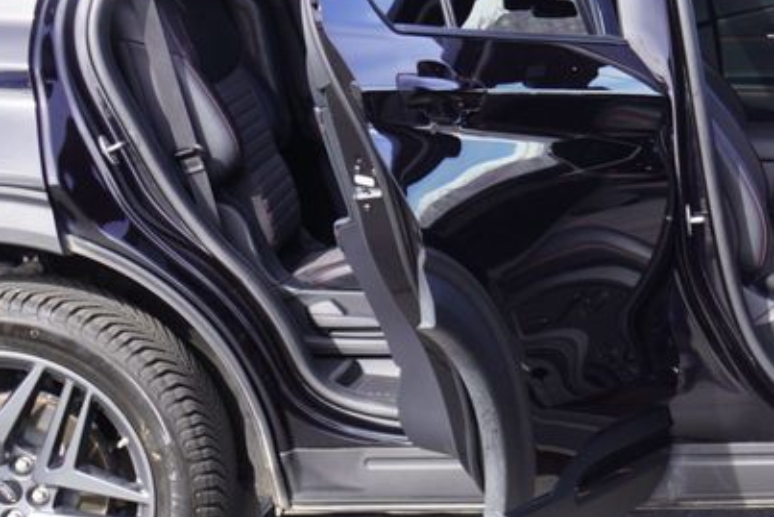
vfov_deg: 13.8
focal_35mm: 99
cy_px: 261
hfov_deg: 19.4
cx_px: 928
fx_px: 2129
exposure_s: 1/80
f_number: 6.3
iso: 100
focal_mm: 26
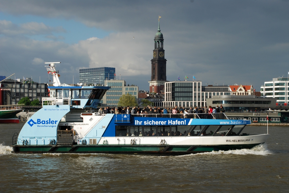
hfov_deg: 30.5
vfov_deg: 20.7
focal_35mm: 66
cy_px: 96
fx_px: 530
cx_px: 144
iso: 140
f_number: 10
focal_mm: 44
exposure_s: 1/250
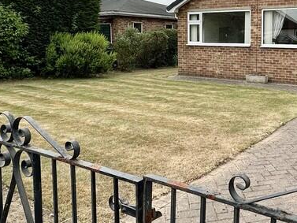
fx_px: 326
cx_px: 255
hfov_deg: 45.3
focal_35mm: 38
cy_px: 65
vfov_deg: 37.1
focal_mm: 2.22
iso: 40
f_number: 2.2
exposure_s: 1/1366
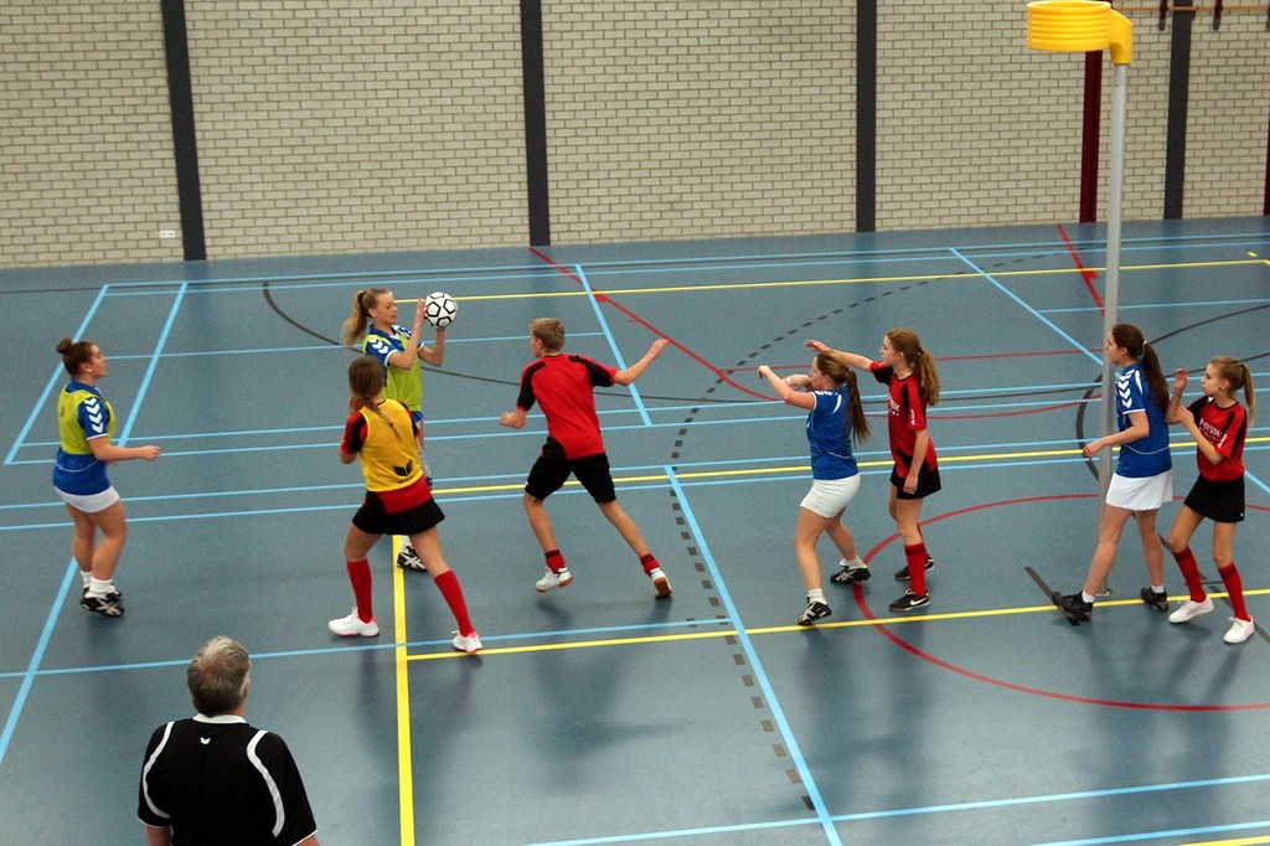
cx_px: 635
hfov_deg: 49.6
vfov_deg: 34.2
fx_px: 1375
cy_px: 423
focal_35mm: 39
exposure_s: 1/250
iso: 800
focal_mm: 26
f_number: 2.8
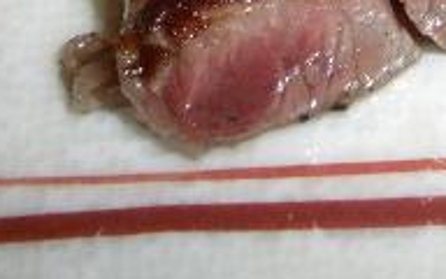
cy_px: -300
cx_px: 688
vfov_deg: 8.3
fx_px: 1811
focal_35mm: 149
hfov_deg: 13.2
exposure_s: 1/30
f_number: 10
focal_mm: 6.6
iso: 200
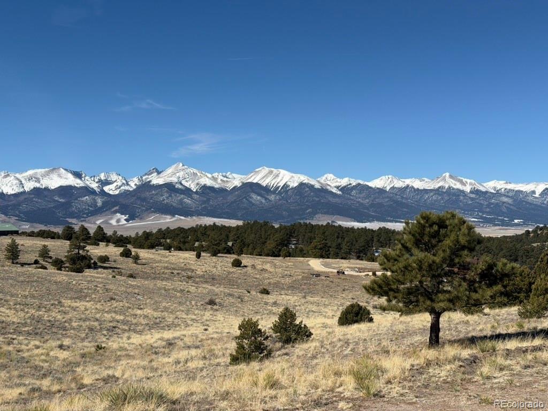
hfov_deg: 39.7
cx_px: 274
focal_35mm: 48
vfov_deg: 30.3
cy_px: 206
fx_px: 760
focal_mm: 6.76
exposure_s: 1/7143
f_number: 1.78
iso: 64
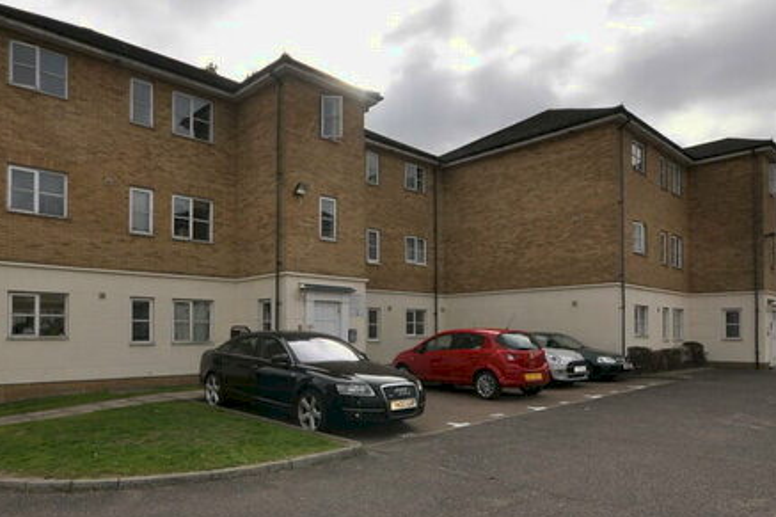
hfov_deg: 73.6
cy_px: 314
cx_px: 353
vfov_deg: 52.7
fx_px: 517
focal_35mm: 24
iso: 200
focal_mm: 10
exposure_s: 1/200
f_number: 11
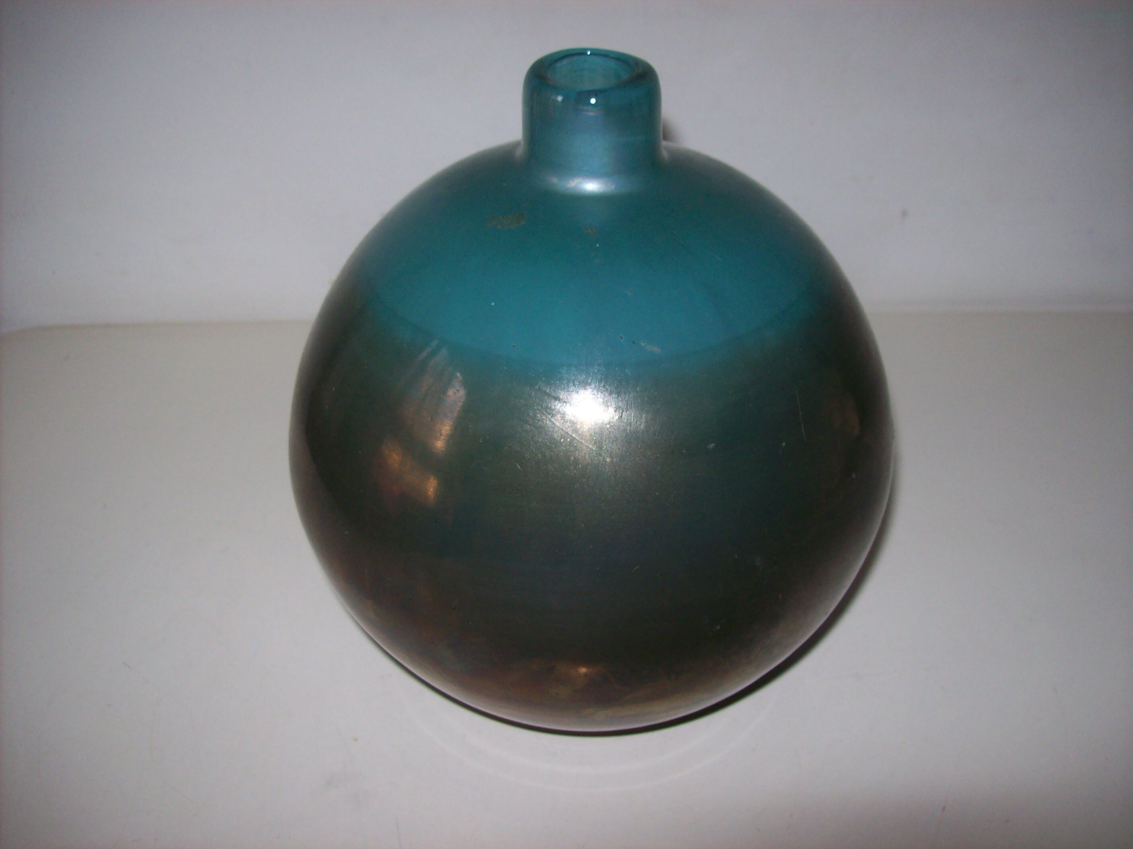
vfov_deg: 39.6
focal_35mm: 36
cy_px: 424
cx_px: 566
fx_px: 1178
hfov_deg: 51.4
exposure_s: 1/64
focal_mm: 6
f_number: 2.7
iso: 80
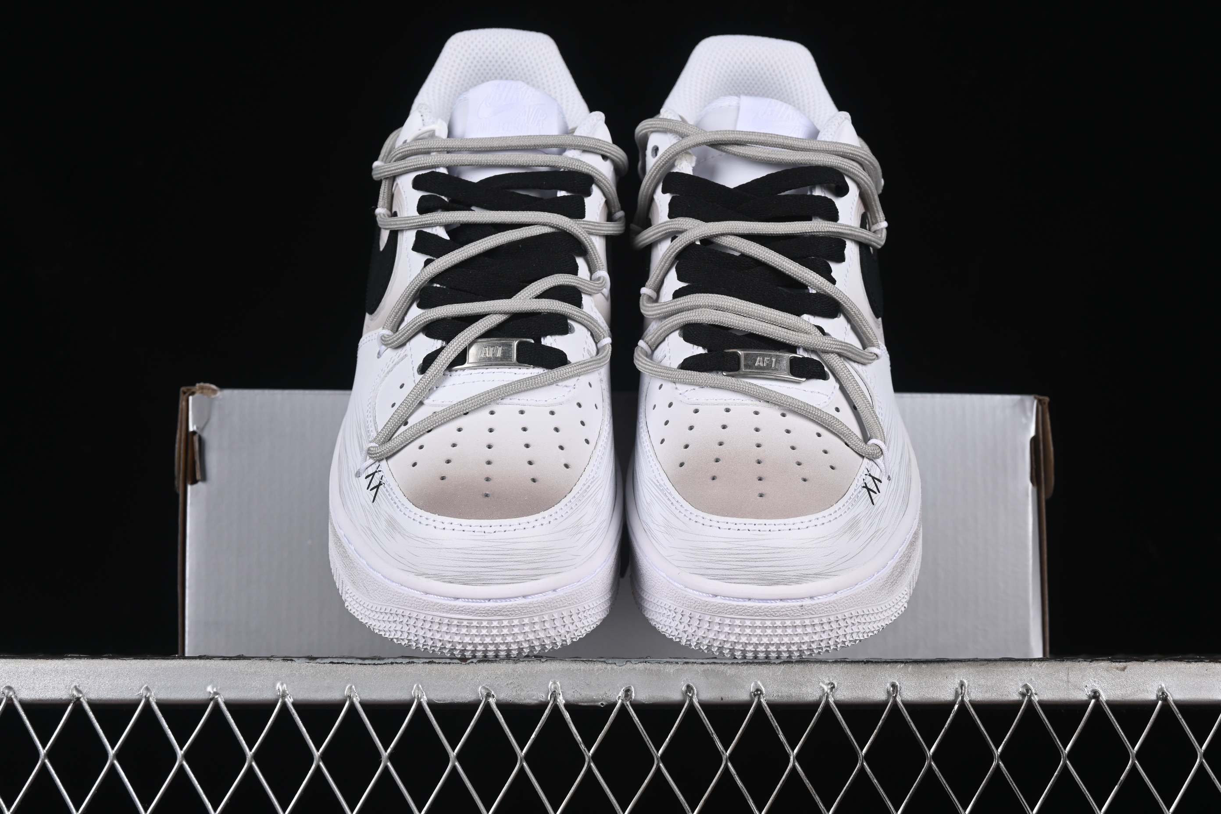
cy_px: 407
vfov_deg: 18.2
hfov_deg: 27.0
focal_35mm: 75
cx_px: 610
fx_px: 2544
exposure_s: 1/100
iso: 160
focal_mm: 50
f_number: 8
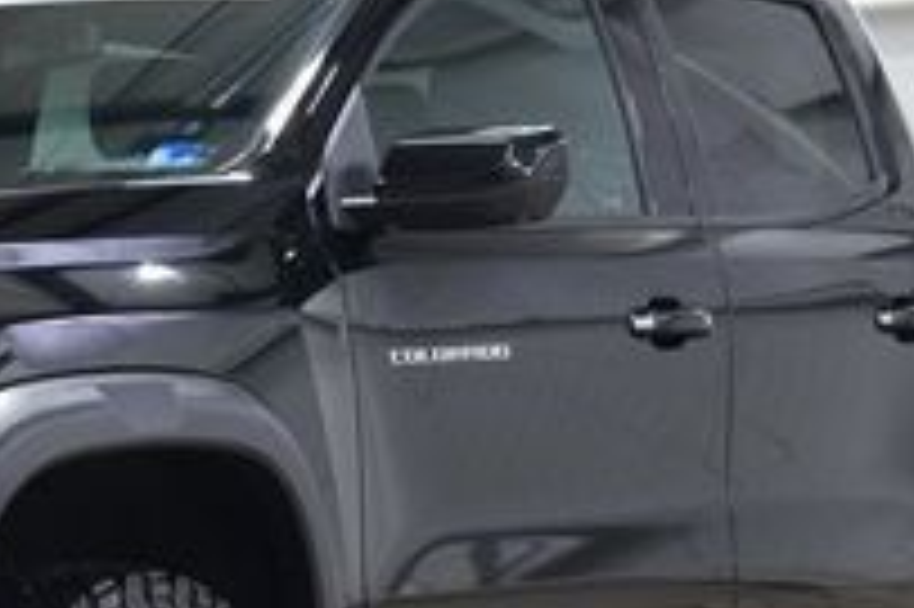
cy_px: 493
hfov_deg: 11.4
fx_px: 4566
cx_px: 90
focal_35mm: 180
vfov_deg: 7.6
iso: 720
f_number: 6.3
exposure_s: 1/15
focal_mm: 38
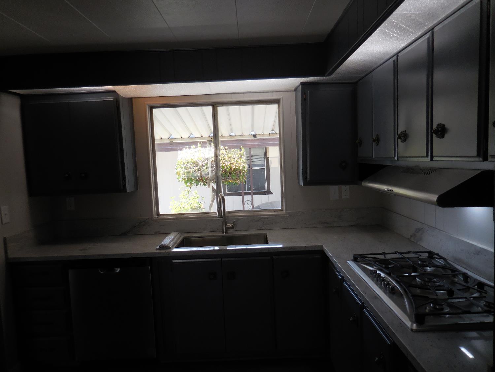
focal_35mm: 25
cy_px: 186
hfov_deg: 69.4
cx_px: 248
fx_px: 357
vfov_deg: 54.9
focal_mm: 4.5
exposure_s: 1/80
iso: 125
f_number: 3.3
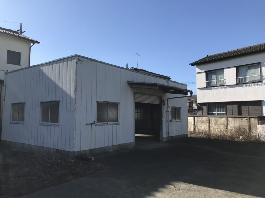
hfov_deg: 63.4
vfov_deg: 49.7
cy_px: 99
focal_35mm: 28
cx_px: 132
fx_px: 214
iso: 20
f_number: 1.8
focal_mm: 3.99
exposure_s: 1/2179
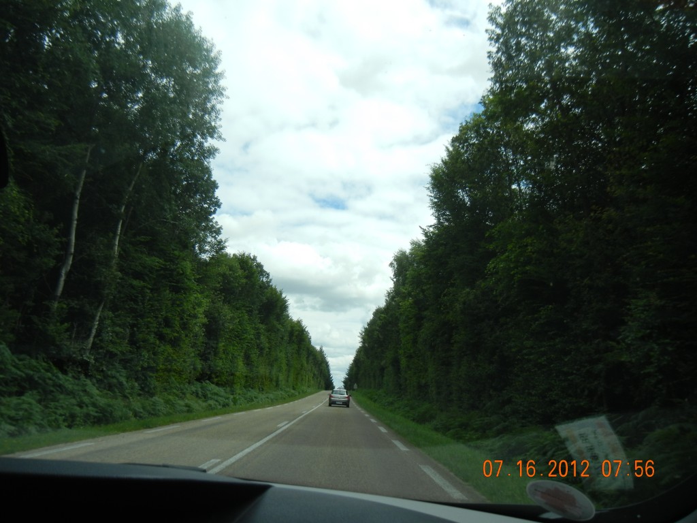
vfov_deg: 46.8
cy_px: 262
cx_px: 348
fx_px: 604
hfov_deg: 60.0
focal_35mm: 30
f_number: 7
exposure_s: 1/338
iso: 160
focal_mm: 5.4
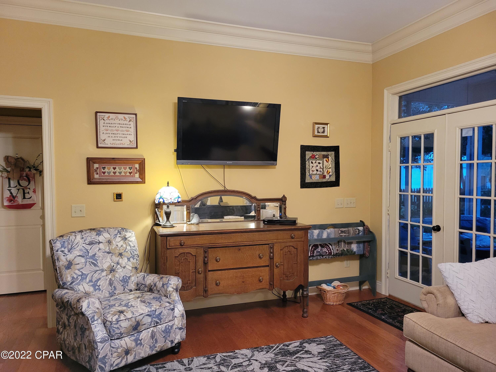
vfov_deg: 53.1
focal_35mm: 26
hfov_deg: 67.3
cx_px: 248
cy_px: 186
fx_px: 373
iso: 500
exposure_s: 1/40
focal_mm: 5.4
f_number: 1.8
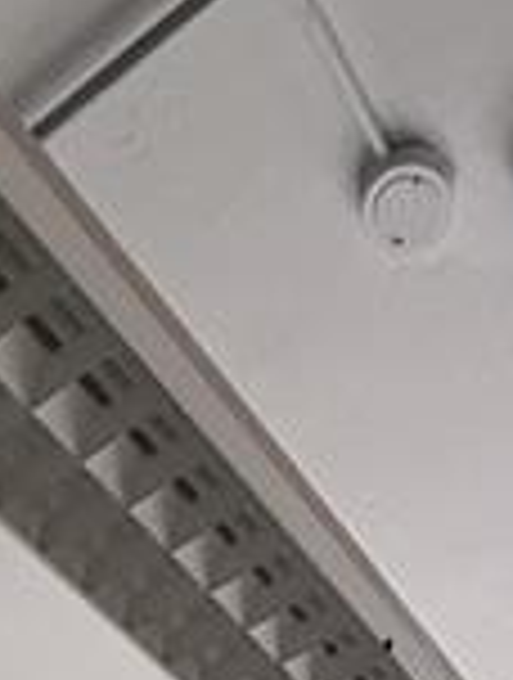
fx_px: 1397
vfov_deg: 14.7
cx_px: 266
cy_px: 1680
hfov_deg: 20.8
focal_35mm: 71
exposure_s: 1/121
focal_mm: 2.22
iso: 64
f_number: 2.2
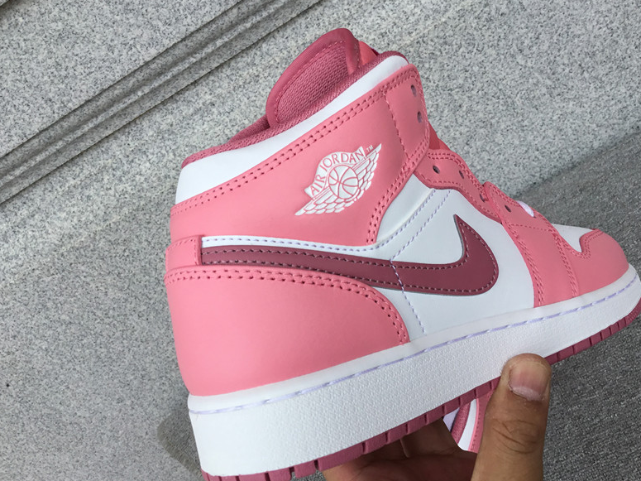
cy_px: 236
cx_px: 342
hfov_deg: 51.3
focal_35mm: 36
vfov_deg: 39.6
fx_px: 667
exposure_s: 1/411
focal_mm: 3.3
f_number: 2.4
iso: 25
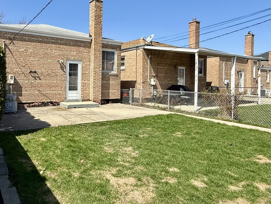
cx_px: 77
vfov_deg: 54.5
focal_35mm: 25
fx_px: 196
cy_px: 82
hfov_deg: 66.2
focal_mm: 2.22
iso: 50
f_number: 2.2
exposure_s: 1/1698
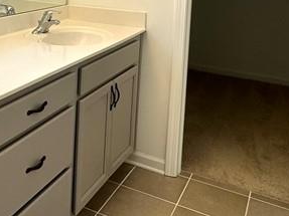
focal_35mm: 50
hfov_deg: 35.9
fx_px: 417
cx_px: 28
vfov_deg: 27.2
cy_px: -8
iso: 50
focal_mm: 2.22
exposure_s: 1/120
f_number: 2.2
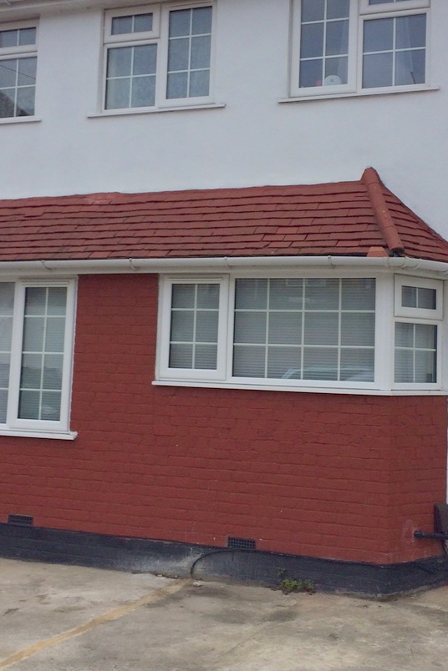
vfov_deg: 40.9
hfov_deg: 28.1
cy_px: 259
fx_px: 896
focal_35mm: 48
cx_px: 246
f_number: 2.2
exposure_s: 1/2933
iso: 32
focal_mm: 4.15
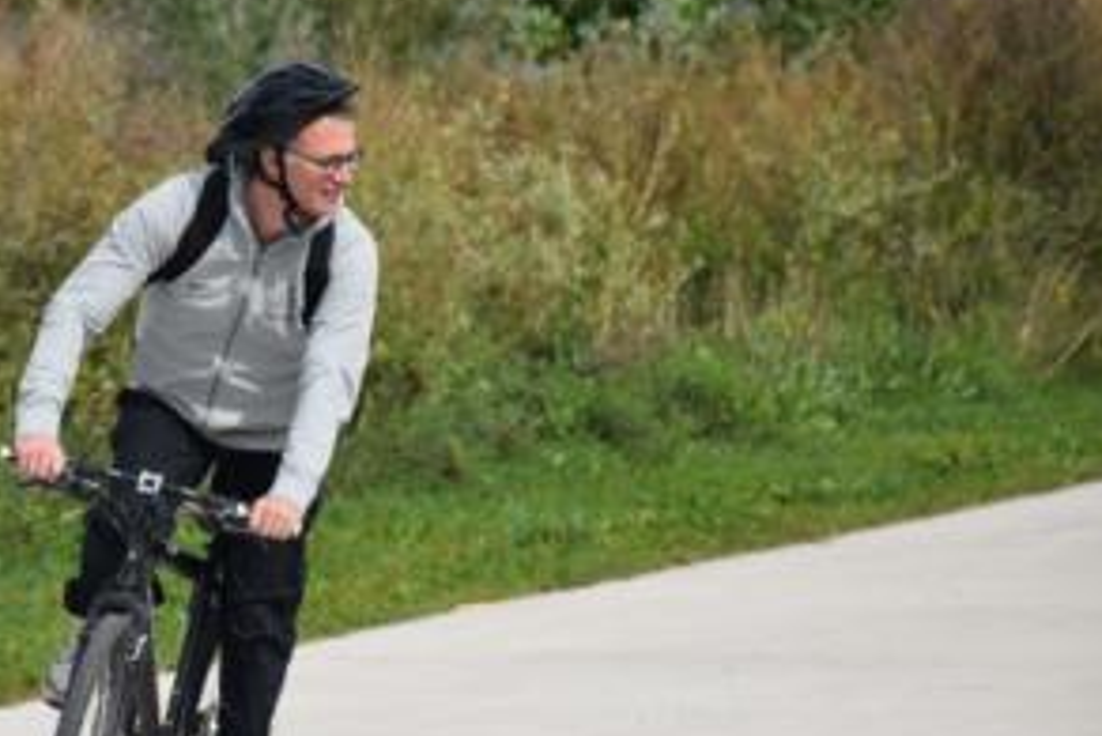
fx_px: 10994
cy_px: 510
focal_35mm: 359
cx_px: 245
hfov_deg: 5.7
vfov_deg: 3.8
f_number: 7.1
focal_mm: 140
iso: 400
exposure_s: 1/1600
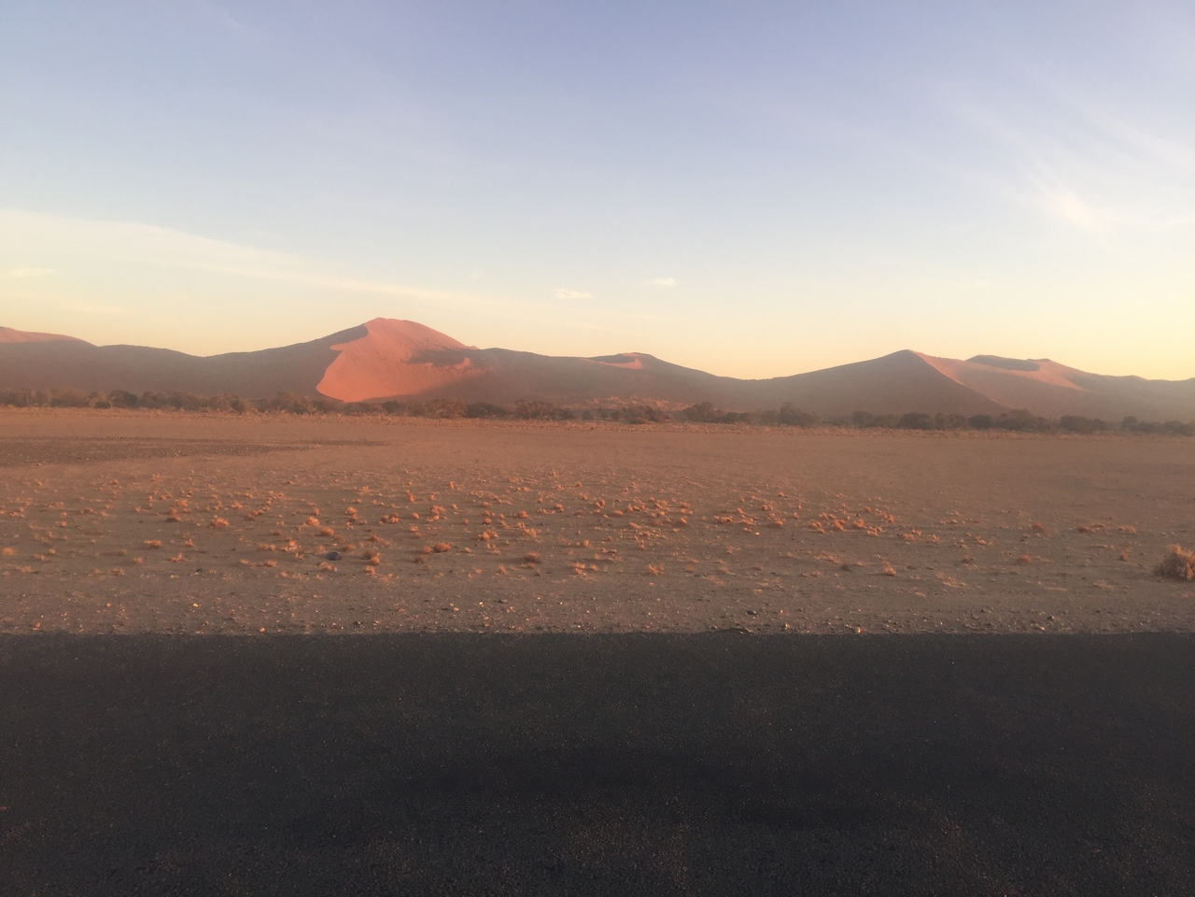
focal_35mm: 29
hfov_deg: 61.7
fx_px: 1001
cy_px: 448
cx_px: 598
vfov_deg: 48.2
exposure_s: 1/171
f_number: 2.2
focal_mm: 4.15
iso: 32
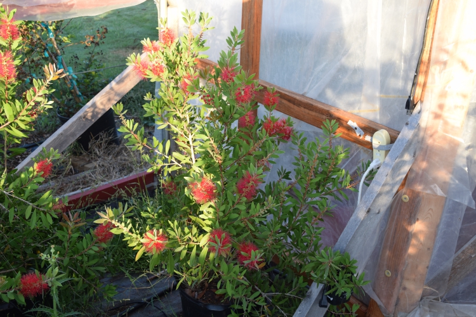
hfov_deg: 47.9
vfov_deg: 33.0
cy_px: 158
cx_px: 238
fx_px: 535
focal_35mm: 40
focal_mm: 27
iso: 400
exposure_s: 1/160
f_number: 6.3
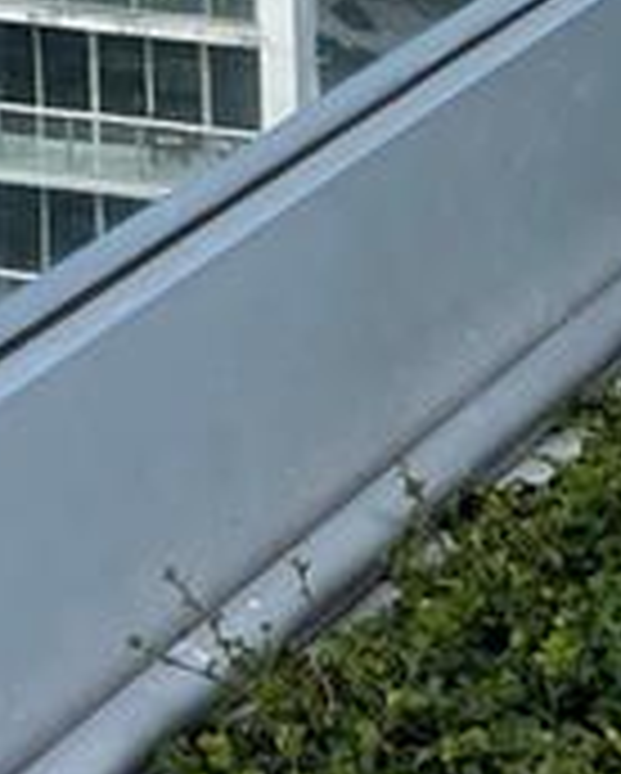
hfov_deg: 7.8
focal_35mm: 177
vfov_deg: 9.6
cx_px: -1116
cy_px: -1080
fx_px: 4059
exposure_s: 1/2123
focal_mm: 5.1
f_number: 1.6
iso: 32
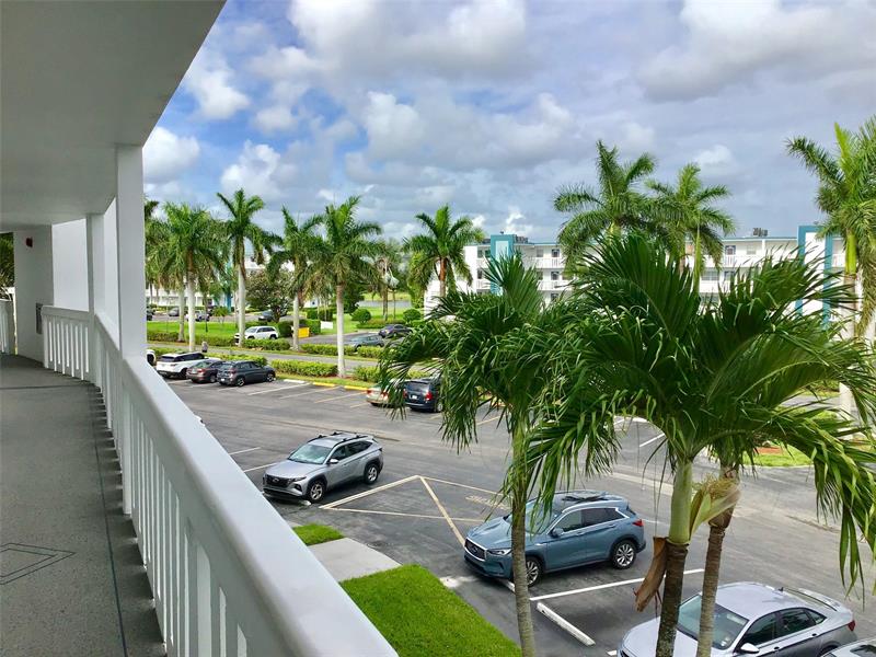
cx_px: 438
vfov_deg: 45.4
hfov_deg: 58.4
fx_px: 784
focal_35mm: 31
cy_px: 328
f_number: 2.4
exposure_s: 1/1087
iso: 25
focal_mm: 3.3
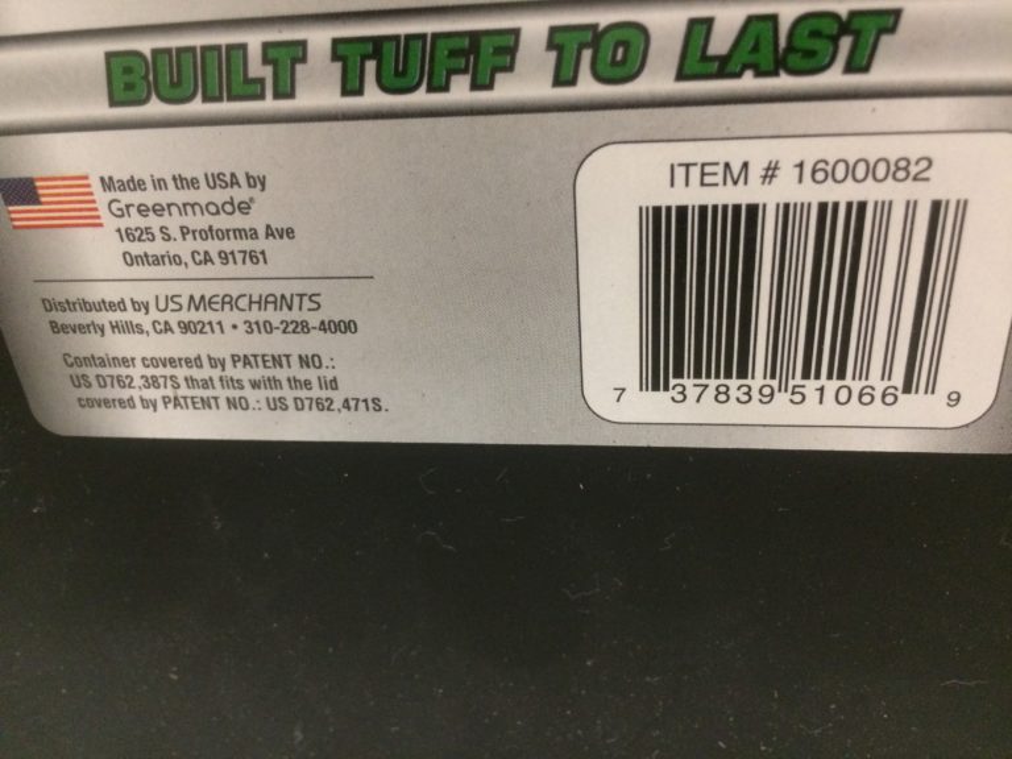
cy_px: 380
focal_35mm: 29
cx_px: 506
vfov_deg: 48.2
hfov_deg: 61.7
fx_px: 848
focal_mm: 4.15
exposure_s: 1/20
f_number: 2.2
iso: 320
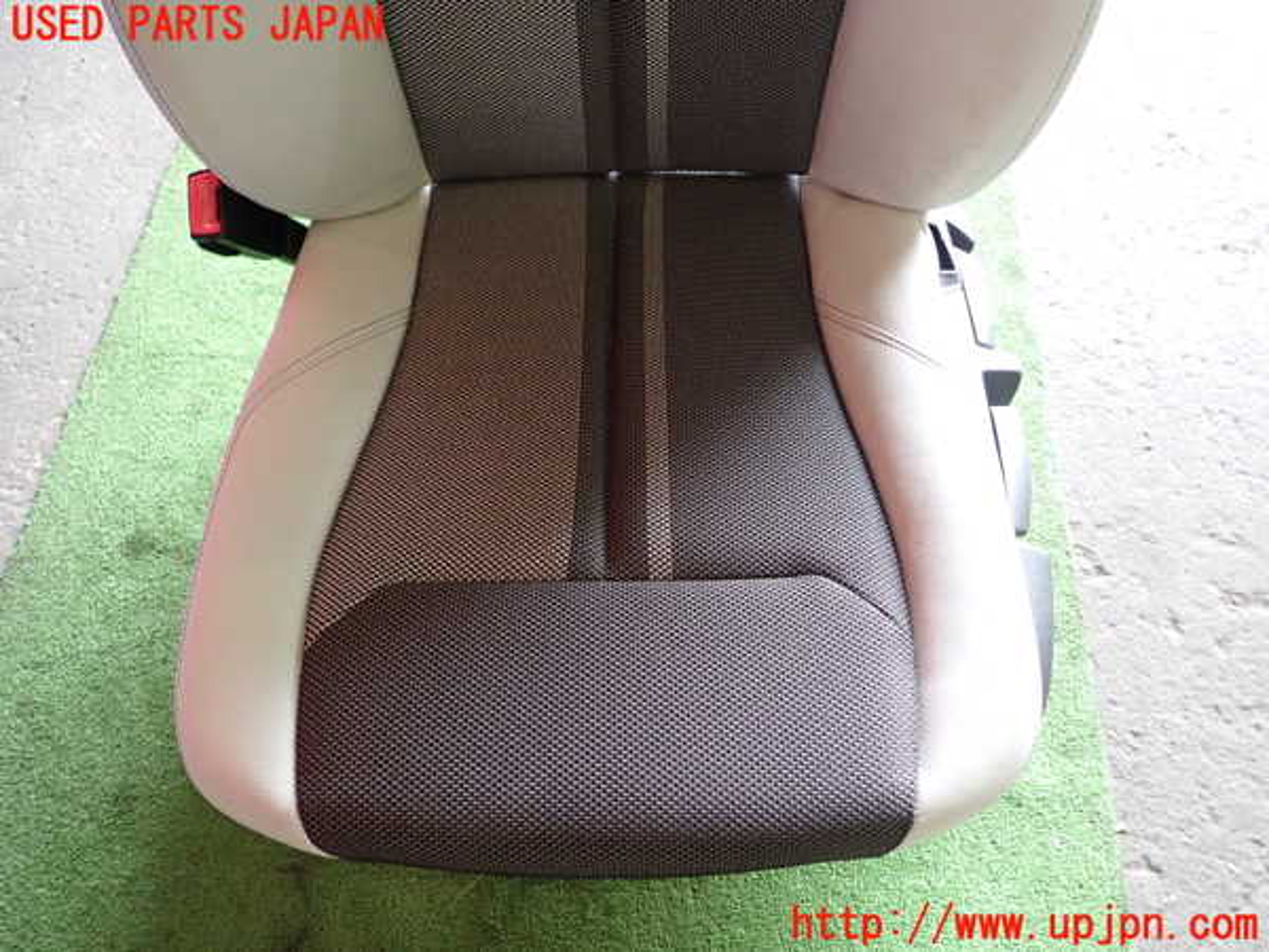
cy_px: 476
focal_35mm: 25
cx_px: 634
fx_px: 916
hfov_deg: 69.4
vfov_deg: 54.9
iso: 250
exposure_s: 1/30
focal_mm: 4.5
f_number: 2
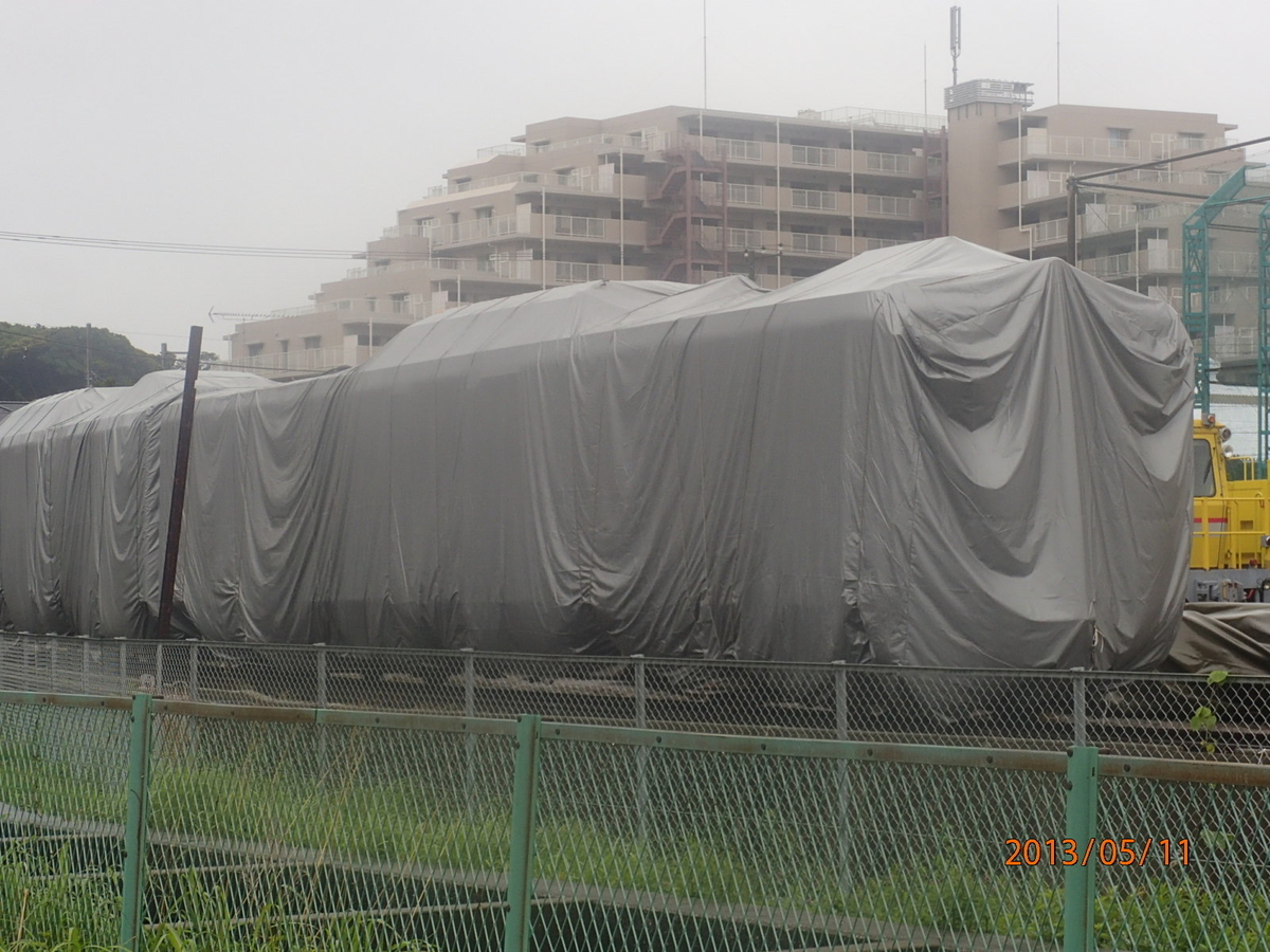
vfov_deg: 16.6
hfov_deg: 22.0
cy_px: 476
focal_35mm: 89
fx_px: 3265
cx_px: 635
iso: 200
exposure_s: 1/125
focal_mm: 15.8
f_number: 5.6
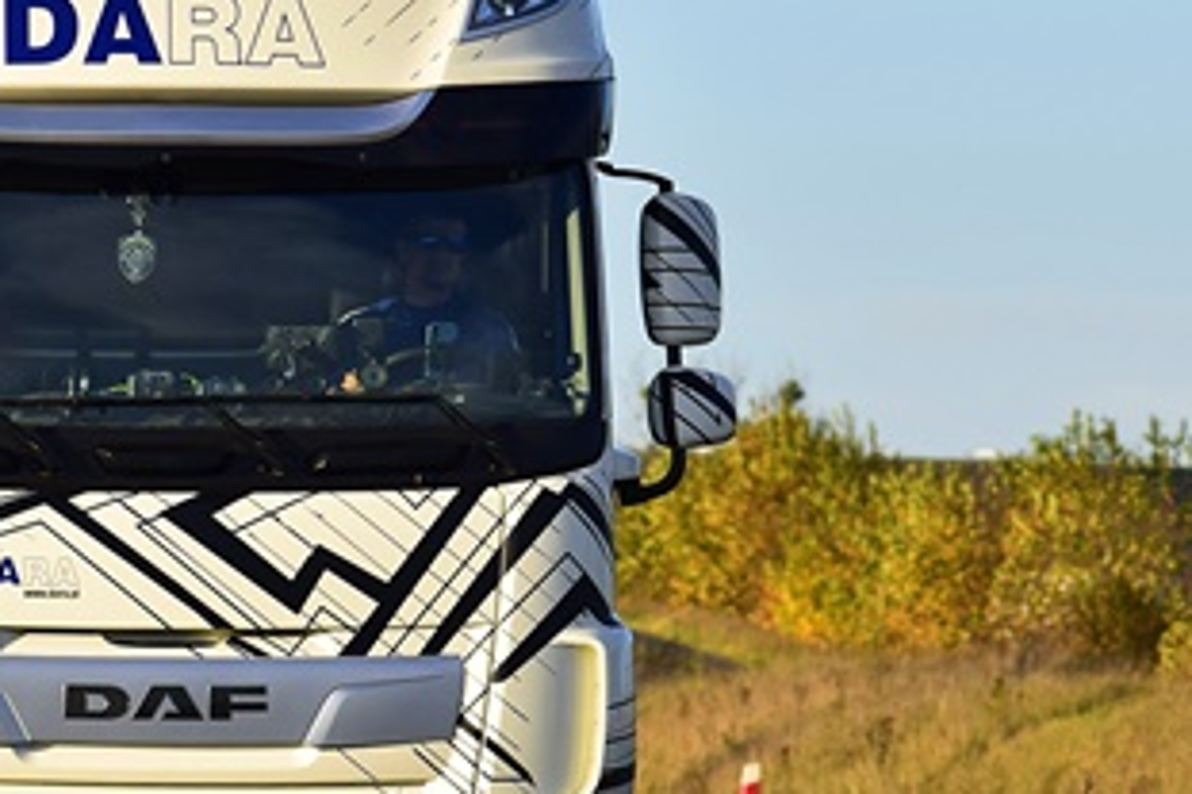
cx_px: 42
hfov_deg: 3.5
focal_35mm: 597
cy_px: 316
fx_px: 19765
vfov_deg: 2.3
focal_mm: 155
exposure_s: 1/800
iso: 400
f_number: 7.1
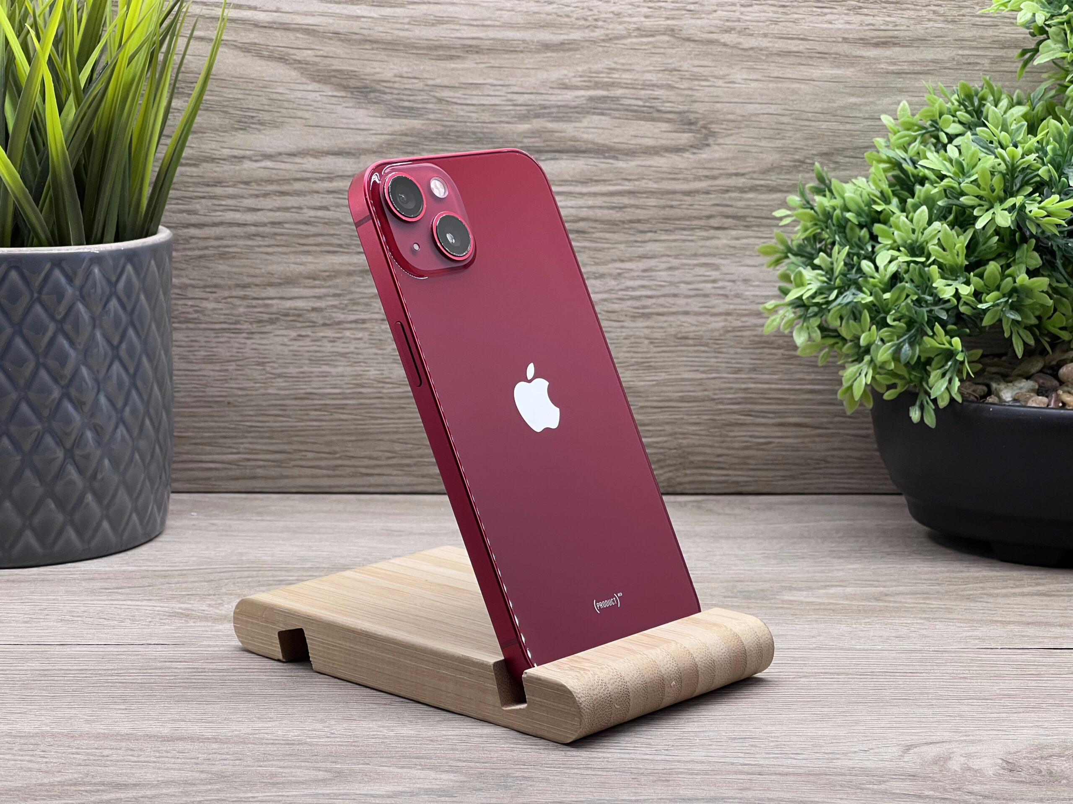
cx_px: 536
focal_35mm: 77
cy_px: 402
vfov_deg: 19.1
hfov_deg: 25.3
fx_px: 2387
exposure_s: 1/99
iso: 100
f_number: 2.8
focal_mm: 9
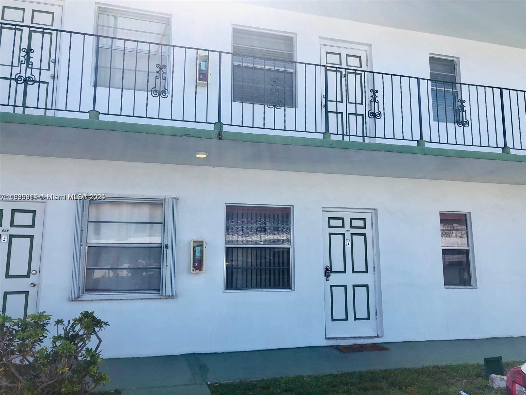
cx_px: 263
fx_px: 425
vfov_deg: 49.7
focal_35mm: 28
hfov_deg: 63.4
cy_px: 198
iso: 20
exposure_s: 1/1185
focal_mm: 4
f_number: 1.8
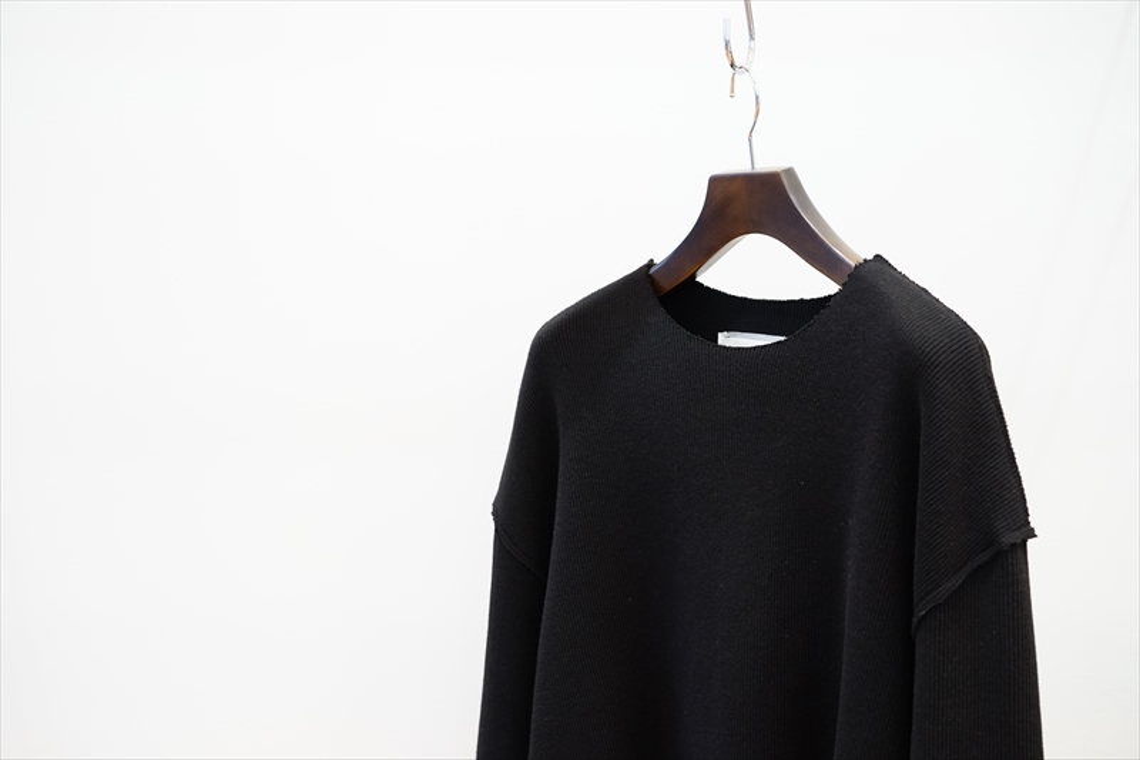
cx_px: 570
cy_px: 380
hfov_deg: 36.3
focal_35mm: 55
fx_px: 1741
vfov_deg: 24.6
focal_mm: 55
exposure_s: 1/60
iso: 2000
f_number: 4
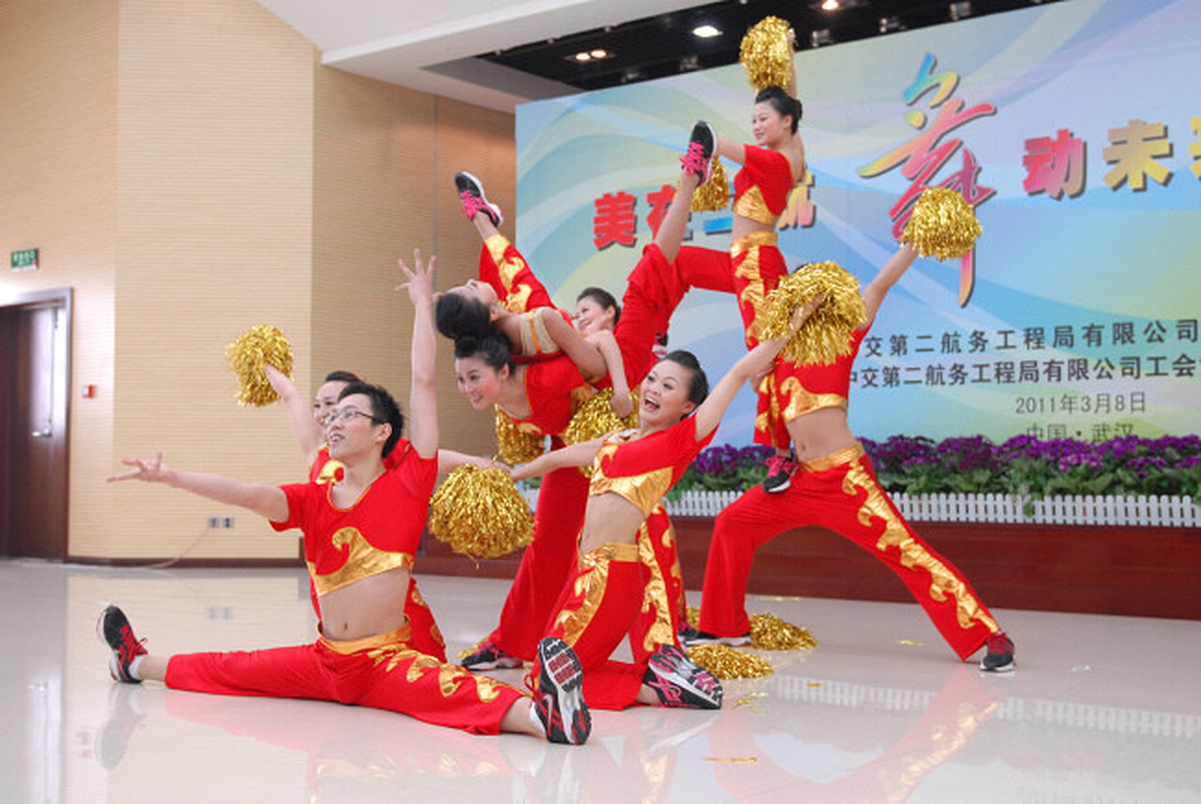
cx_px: 600
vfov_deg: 28.1
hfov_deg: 41.1
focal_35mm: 48
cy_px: 402
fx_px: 1603
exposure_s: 1/30
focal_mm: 32
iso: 320
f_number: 2.8
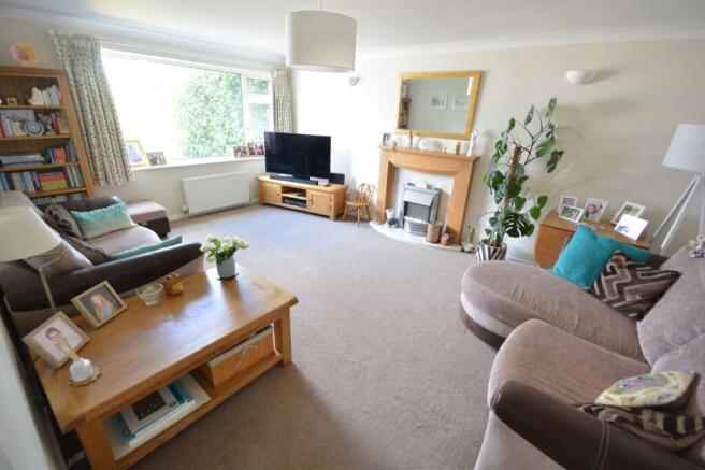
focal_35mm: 15
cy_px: 235
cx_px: 352
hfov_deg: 100.4
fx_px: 294
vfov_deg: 77.3
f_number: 8
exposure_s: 1/6
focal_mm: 10
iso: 400
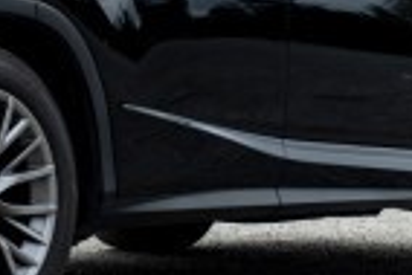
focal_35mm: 198
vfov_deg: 6.9
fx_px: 2268
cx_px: 0
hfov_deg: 10.3
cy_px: -94
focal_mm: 31.1
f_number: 8
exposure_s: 1/220
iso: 200
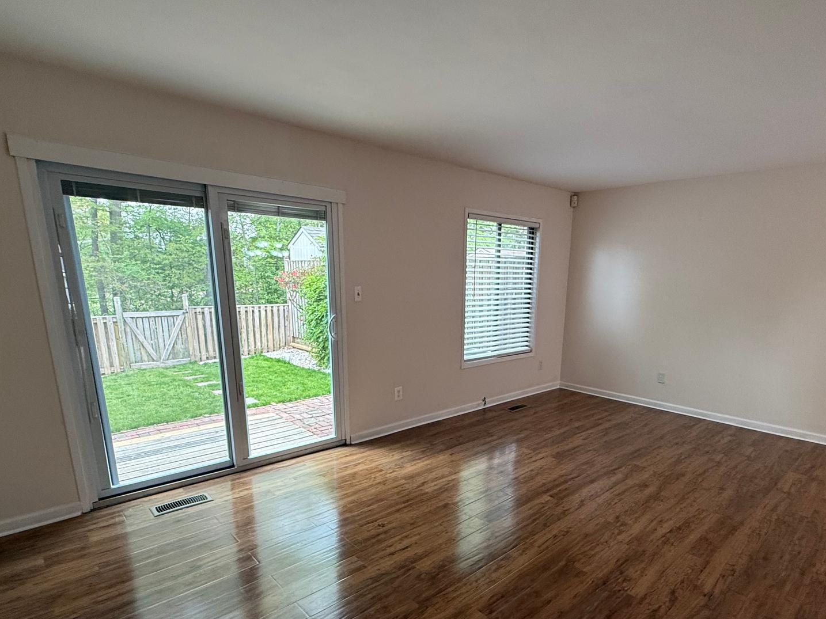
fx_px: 477
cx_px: 451
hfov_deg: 81.5
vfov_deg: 64.8
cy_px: 393
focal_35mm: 20
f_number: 2.2
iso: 160
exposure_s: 1/120
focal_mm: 2.22
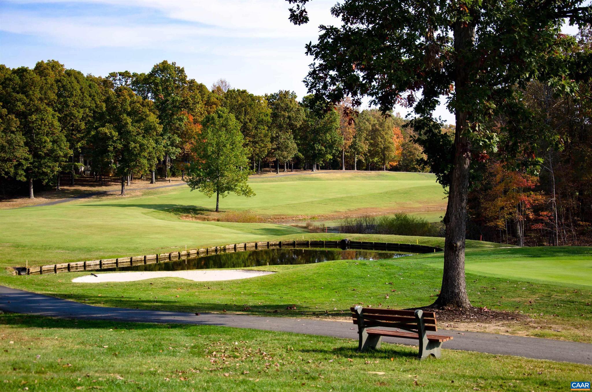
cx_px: 296
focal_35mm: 57
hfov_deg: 35.1
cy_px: 196
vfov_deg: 23.7
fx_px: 935
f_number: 5
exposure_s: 1/250
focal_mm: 38
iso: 100
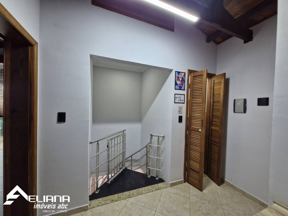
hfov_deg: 106.2
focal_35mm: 13
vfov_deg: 89.9
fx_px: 108
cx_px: 144
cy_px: 108
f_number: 2.2
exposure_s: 1/60
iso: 200
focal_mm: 1.74
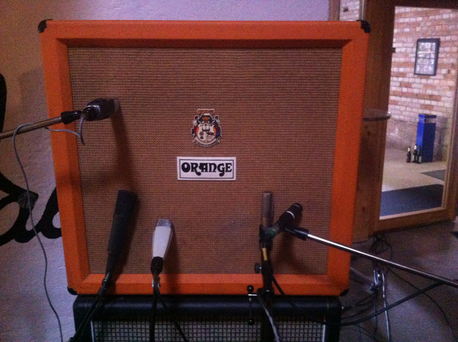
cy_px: 171
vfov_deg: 40.6
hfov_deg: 52.7
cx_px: 229
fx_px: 462
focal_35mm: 35
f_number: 2.8
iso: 1000
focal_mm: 3.85
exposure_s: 1/15
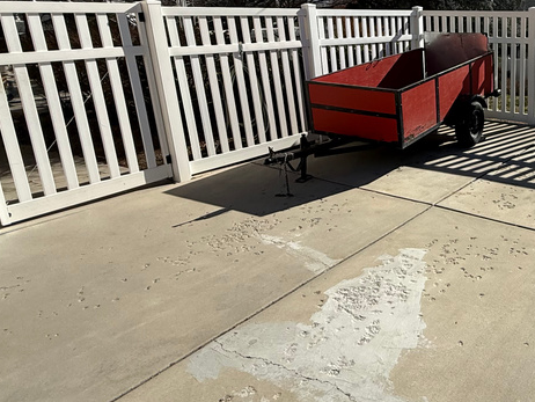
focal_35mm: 31
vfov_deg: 44.4
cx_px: 475
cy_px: 116
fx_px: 479
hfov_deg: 51.9
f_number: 2.2
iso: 50
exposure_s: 1/2506
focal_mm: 2.22
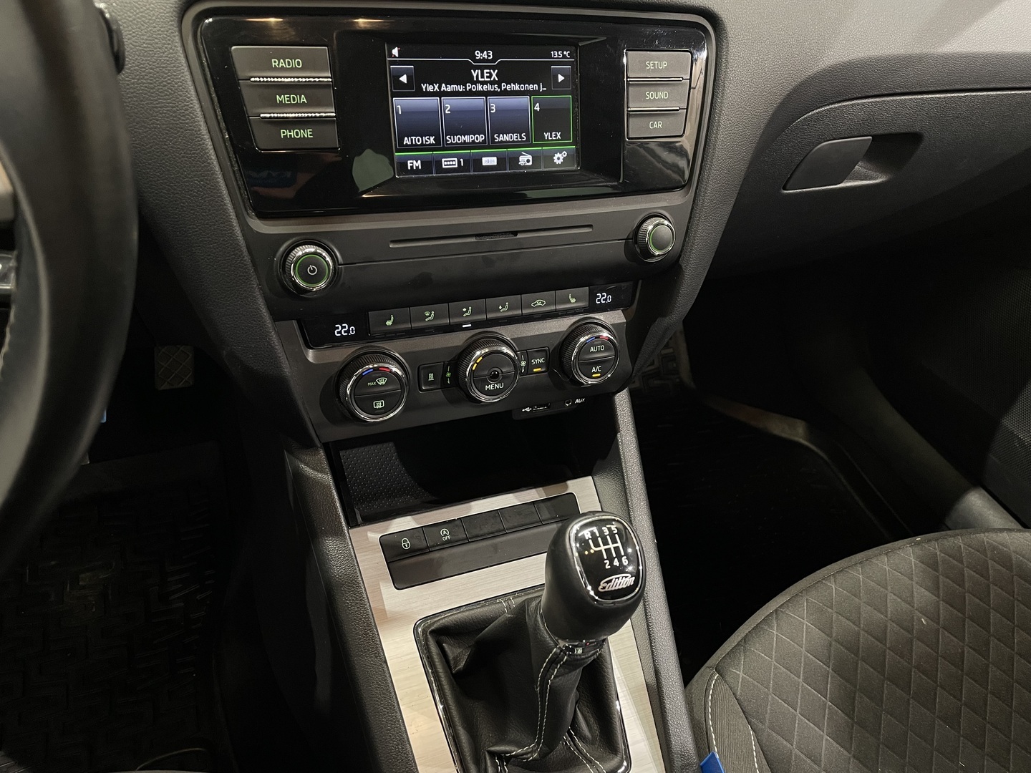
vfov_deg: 53.1
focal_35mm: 26
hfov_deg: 67.3
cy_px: 386
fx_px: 774
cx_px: 516
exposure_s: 1/50
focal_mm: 4.2
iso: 250
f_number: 1.6
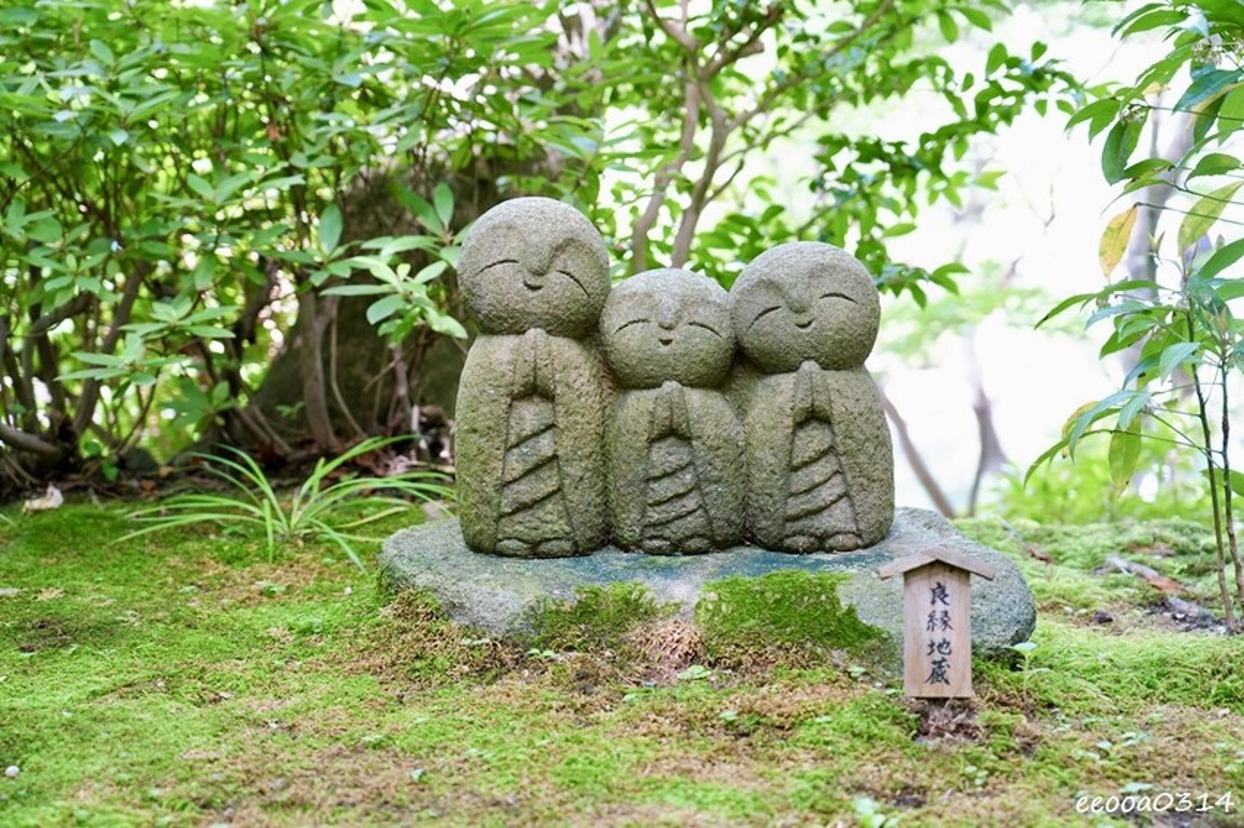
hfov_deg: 33.9
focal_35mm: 59
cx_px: 622
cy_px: 414
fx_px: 2038
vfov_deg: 23.0
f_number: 4
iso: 500
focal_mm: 59
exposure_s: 1/60
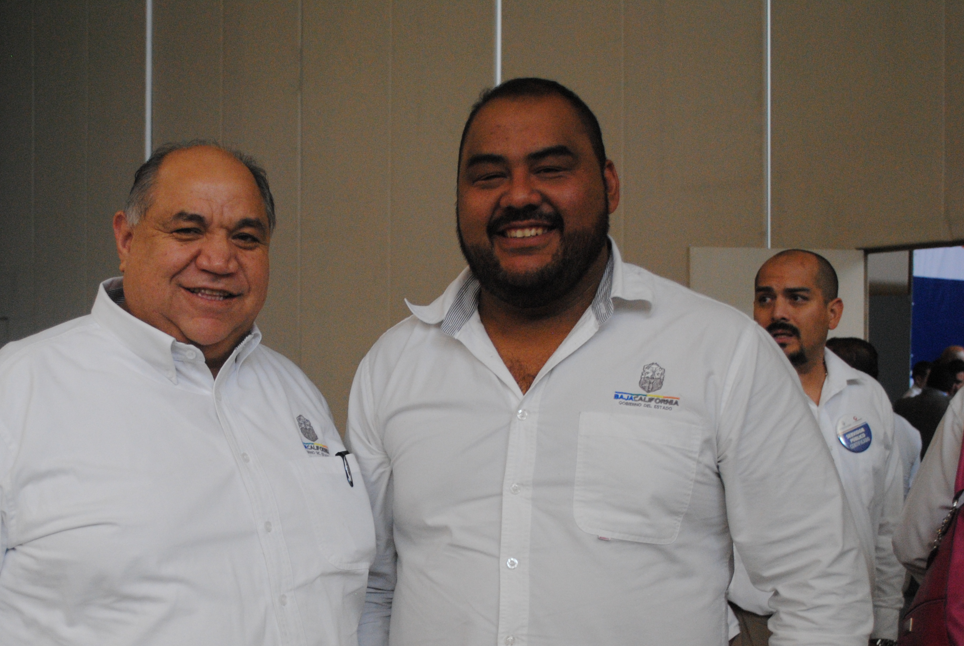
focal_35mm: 60
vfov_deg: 22.5
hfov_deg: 33.0
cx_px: 314
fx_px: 1609
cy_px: 461
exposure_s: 1/80
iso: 800
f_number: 4.5
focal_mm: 28
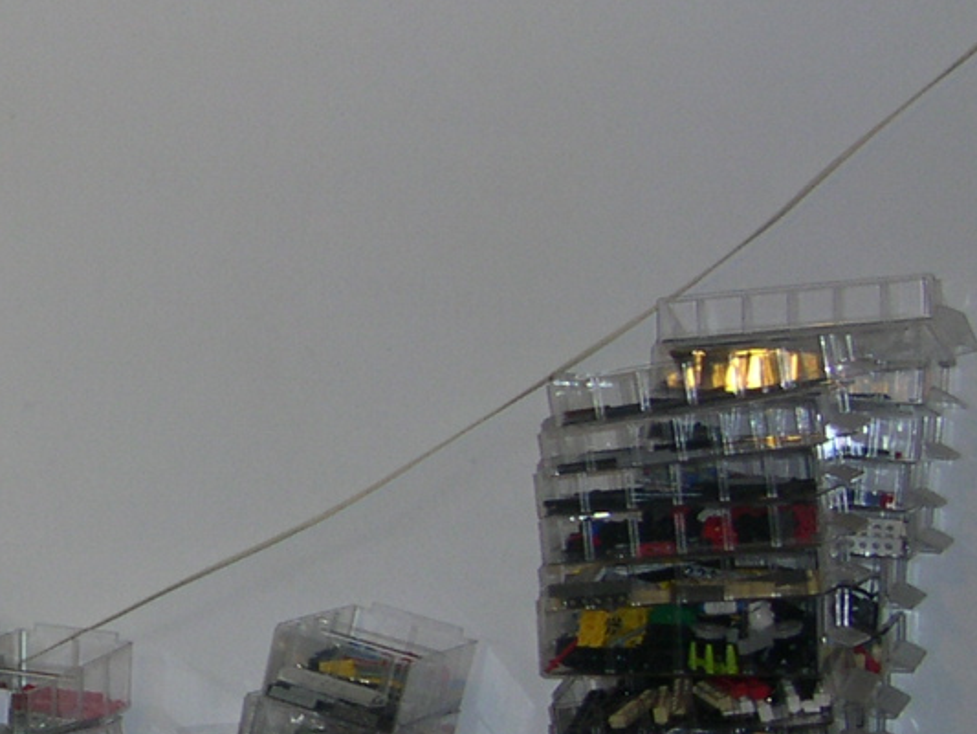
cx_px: -471
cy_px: 303
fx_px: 3218
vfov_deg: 13.0
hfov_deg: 15.9
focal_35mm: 114
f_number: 2.8
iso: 100
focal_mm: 8
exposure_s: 1/30
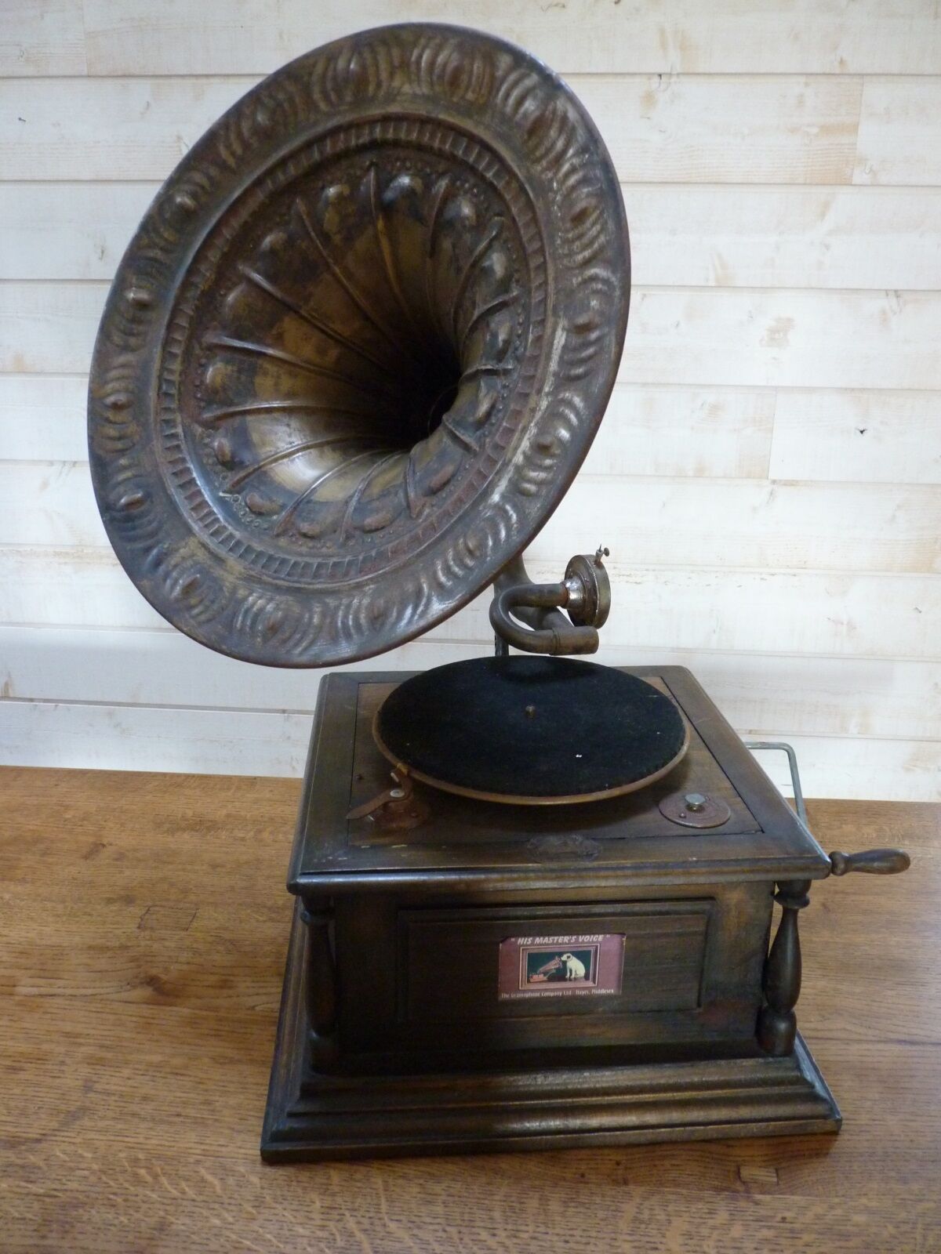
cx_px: 470
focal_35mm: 28
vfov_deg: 63.4
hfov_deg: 49.7
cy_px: 627
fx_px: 1015
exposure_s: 1/15
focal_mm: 5
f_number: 2.8
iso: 400
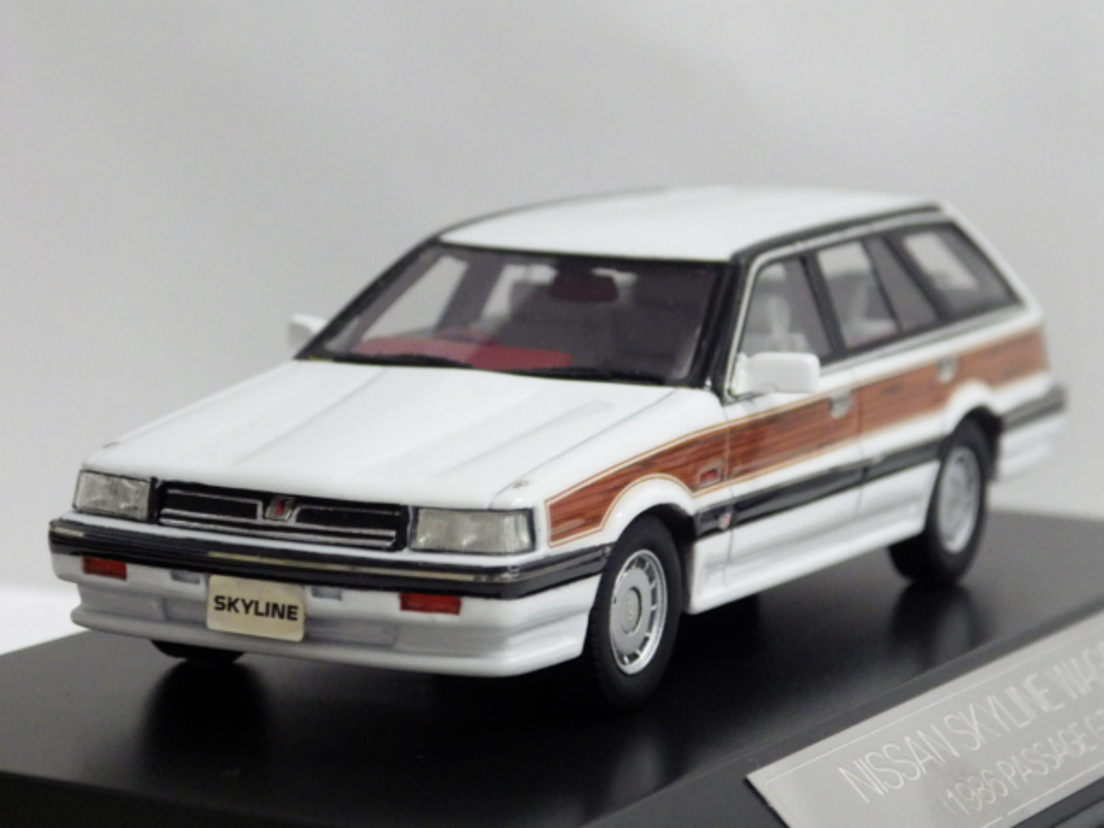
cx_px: 552
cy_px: 414
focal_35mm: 133
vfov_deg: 11.1
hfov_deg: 14.8
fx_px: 4242
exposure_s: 1/40
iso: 800
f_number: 5
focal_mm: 23.8
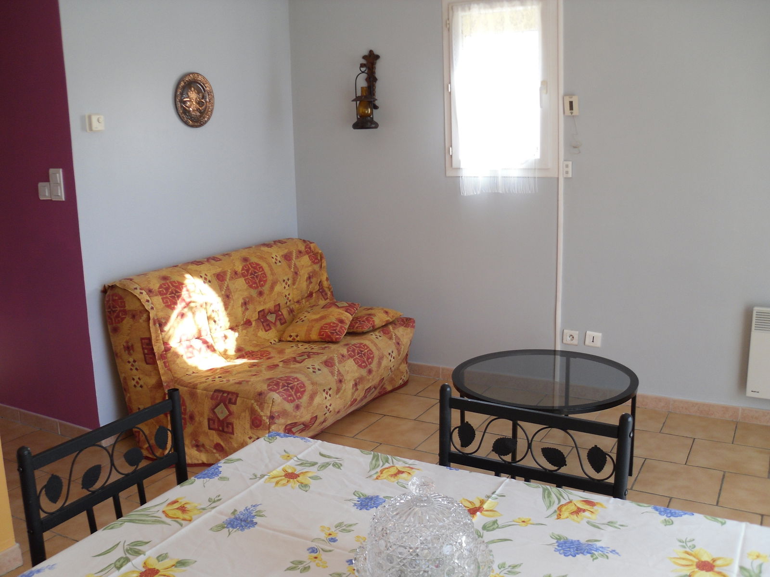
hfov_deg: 54.0
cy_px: 288
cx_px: 385
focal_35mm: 34
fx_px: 756
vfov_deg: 41.8
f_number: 2.8
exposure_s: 1/76
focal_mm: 6
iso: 100
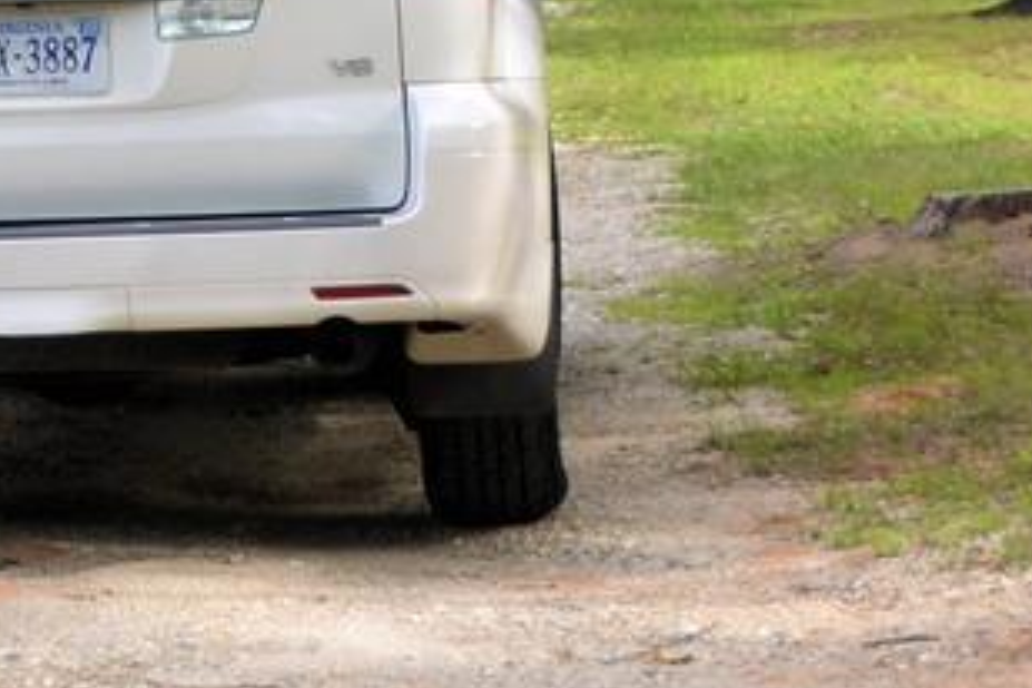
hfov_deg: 8.9
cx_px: -1052
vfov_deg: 6.1
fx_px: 6278
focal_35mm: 219
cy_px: -797
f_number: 6.3
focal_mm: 22
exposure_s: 1/160
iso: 200
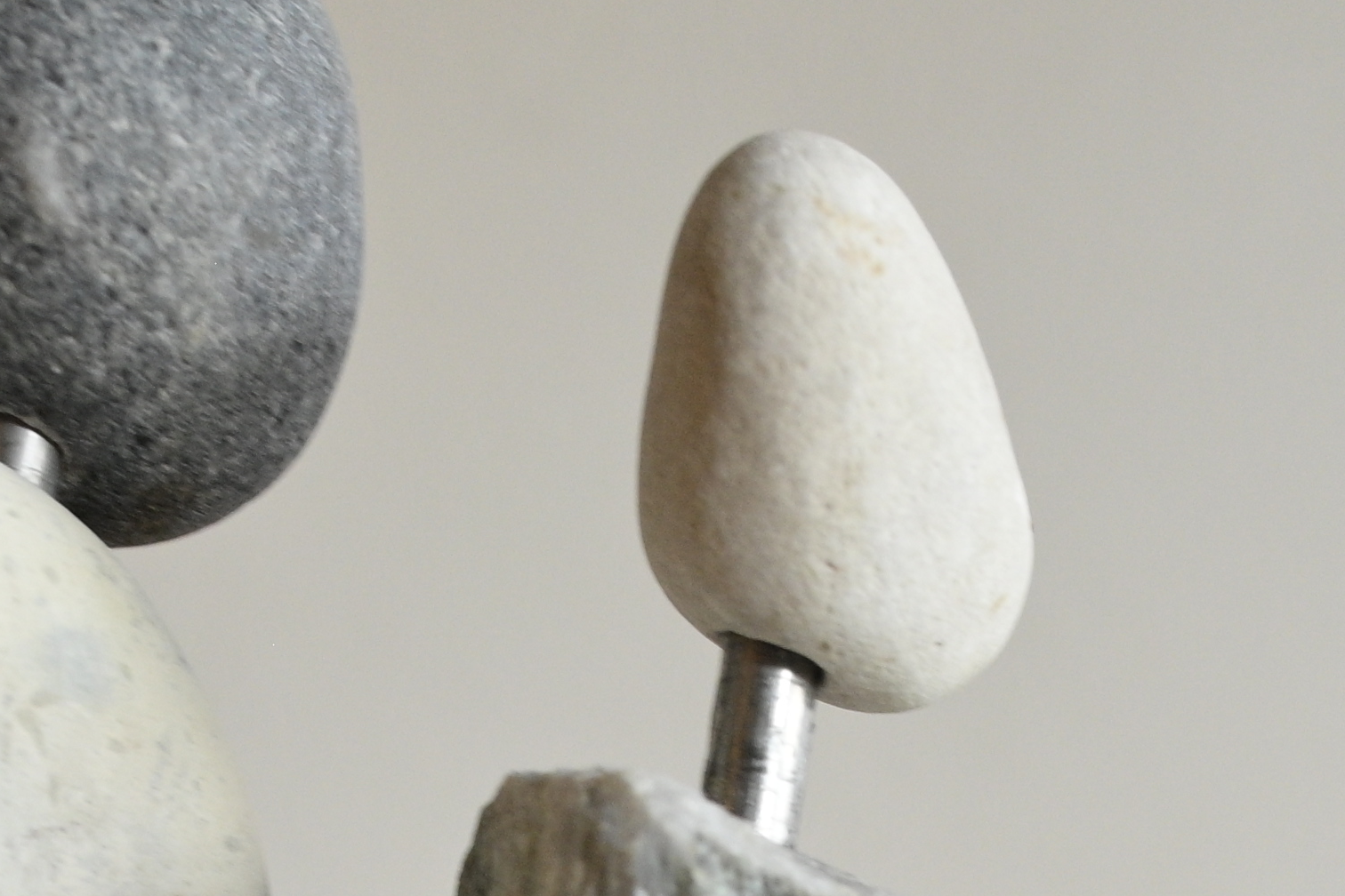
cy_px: 1452
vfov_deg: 9.5
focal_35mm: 140
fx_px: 5230
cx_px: 429
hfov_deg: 14.6
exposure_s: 1/15
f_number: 4
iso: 1000
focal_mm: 35
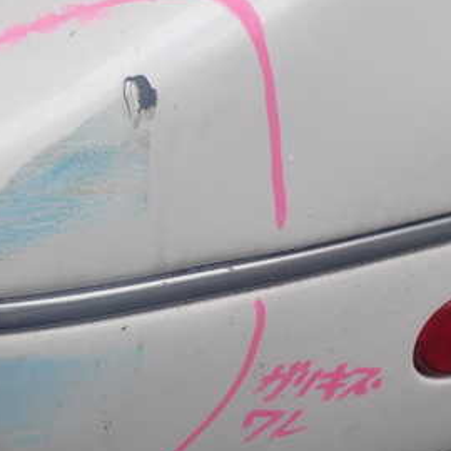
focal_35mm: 59
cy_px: 276
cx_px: 20
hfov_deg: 27.7
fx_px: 870
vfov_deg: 29.0
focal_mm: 5.4
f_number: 3.2
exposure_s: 1/500
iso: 100
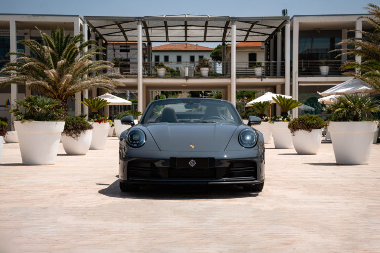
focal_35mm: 70
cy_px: 126
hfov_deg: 28.8
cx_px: 190
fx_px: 739
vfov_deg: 19.5
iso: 200
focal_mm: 70
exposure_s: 1/125
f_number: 22
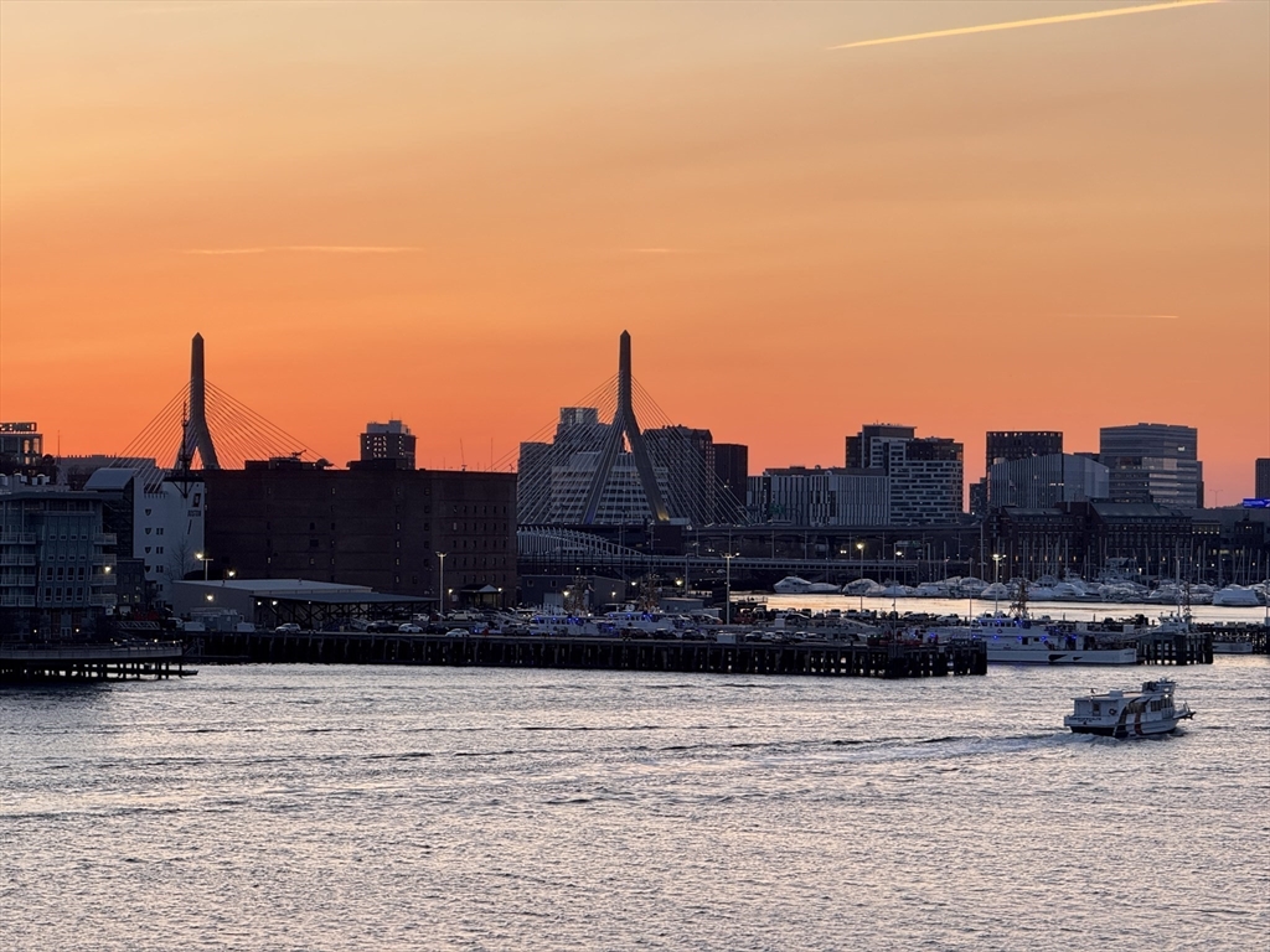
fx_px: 4403
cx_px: 635
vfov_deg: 12.3
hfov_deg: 16.4
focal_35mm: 120
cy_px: 476
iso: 80
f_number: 2.8
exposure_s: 1/99
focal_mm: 15.66
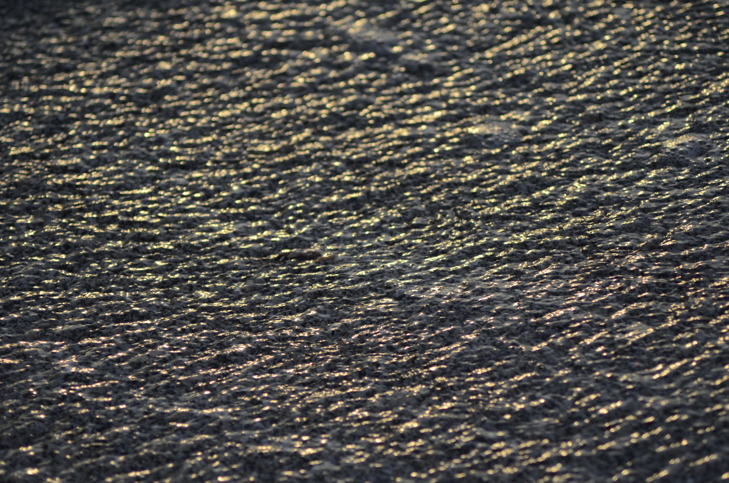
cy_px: 242
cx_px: 364
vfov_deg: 6.8
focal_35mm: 202
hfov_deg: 10.2
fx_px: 4092
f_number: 4.2
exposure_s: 1/320
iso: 400
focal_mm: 135
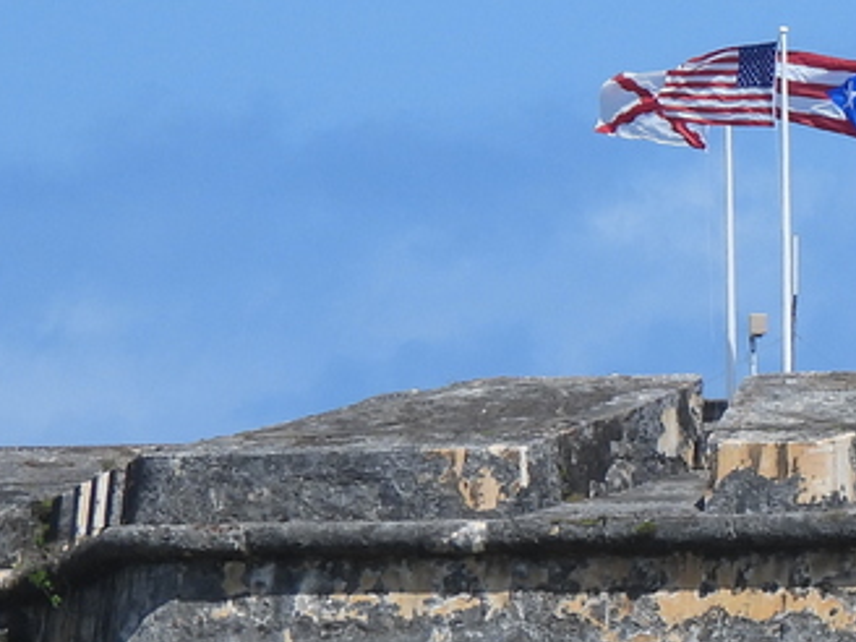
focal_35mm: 938
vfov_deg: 1.6
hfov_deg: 2.1
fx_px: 23195
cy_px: 303
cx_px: 1506
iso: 100
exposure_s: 1/1000
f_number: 4.5
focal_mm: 42.8
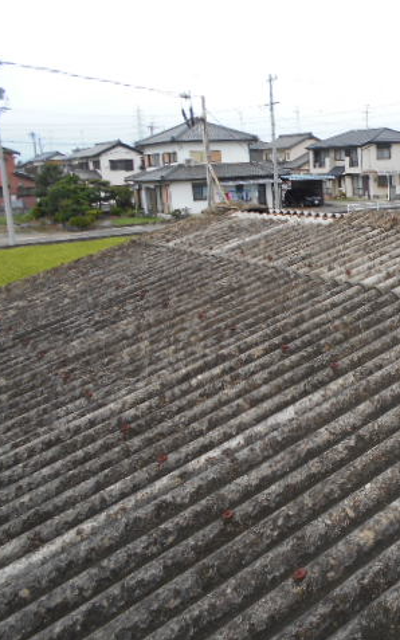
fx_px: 646
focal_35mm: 37
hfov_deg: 32.0
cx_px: 389
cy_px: 321
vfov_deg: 52.8
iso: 80
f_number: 3.2
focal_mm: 4.6
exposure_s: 1/500
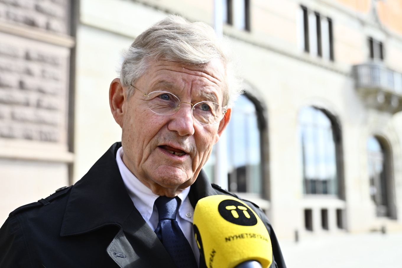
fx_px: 502
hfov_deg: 43.6
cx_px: 201
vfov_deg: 29.9
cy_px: 134
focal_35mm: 45
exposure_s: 1/1250
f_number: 4
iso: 560
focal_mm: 45
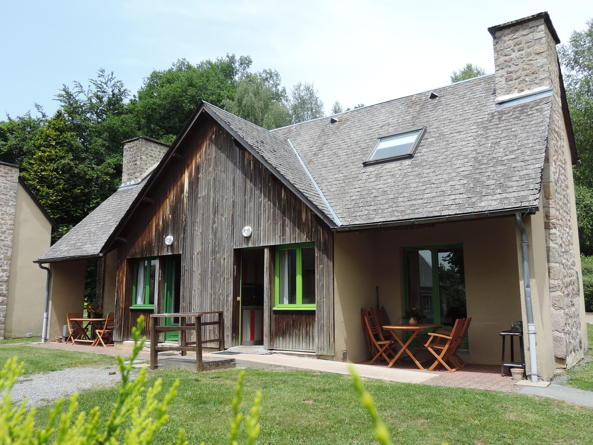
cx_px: 296
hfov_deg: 60.0
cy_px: 222
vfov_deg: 46.8
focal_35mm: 30
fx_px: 514
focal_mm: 5.3
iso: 80
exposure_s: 1/640
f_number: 3.1
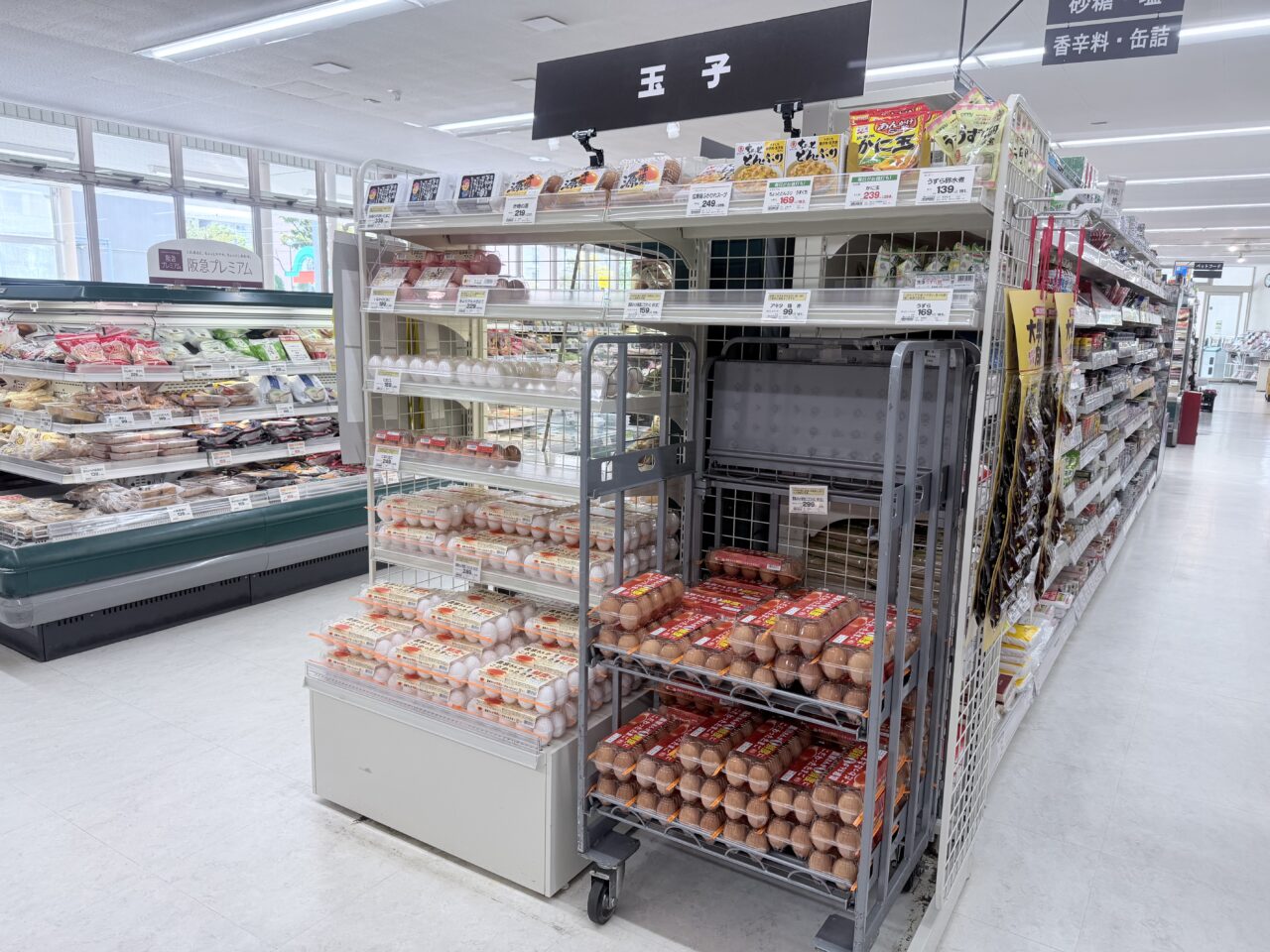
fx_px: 881
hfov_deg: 71.6
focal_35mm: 24
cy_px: 476
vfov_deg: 56.8
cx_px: 635
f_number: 1.78
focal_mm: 6.76
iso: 80
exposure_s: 1/211
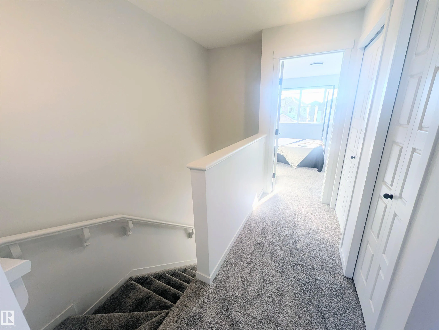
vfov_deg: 90.1
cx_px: 220
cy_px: 165
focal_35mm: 13
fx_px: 165
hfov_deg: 106.1
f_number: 2.2
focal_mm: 1.95
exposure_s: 1/164
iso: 55
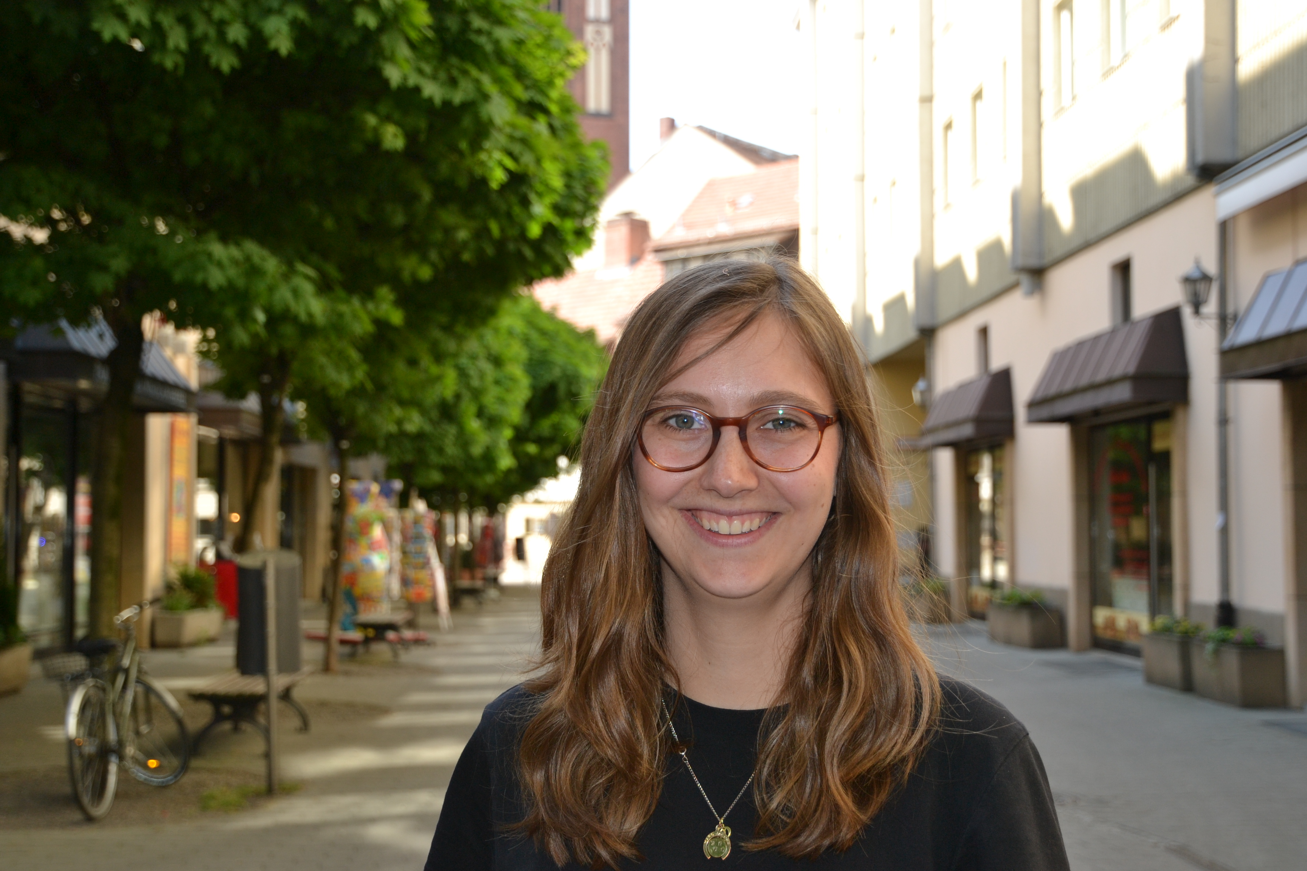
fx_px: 1688
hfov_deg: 42.3
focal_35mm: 46
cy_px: 436
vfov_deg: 28.9
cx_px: 654
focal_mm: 31
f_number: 4.5
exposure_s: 1/200
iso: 180
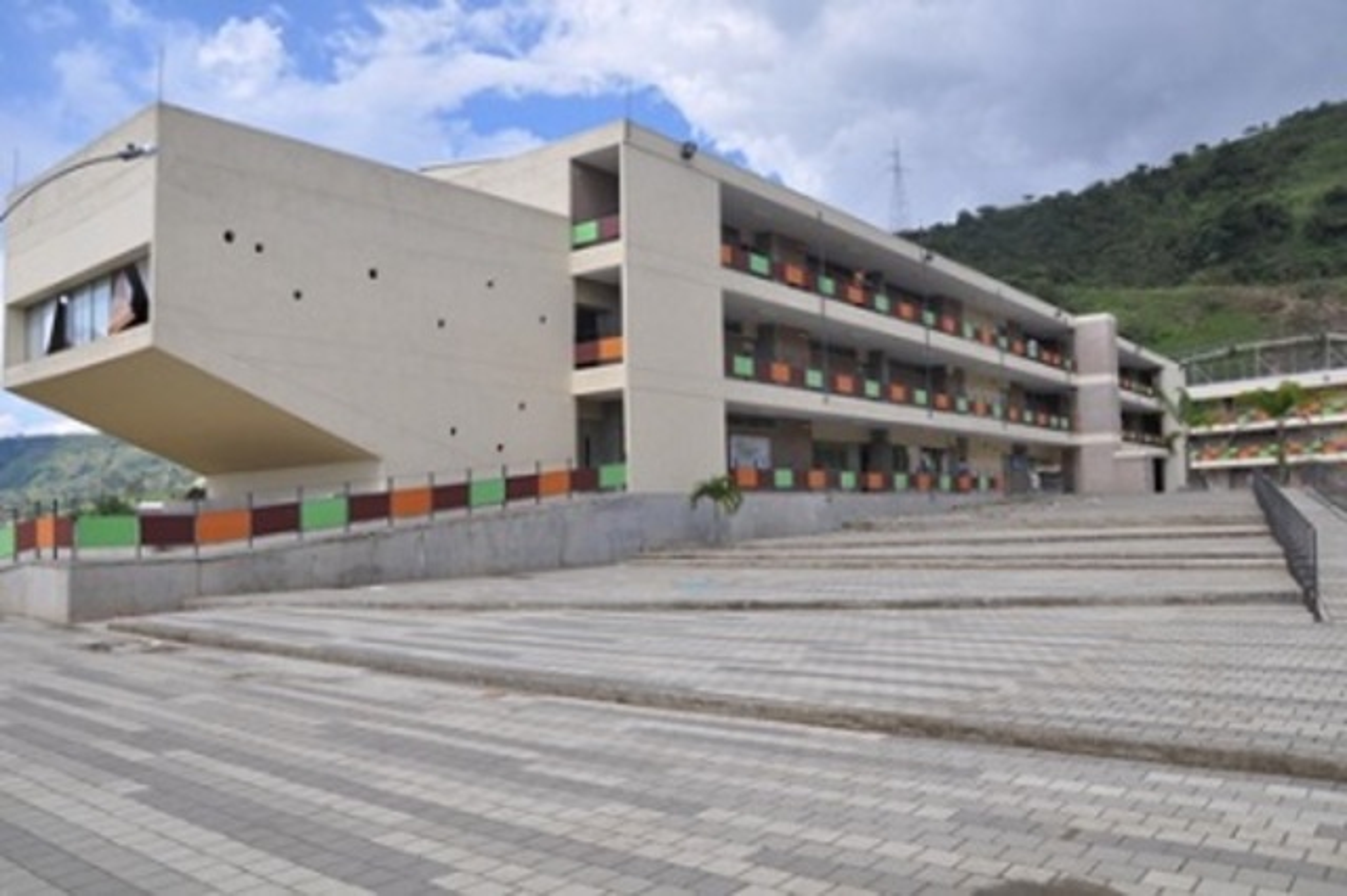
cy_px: 448
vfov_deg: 47.9
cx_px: 674
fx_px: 1010
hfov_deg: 67.4
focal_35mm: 27
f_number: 9
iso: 200
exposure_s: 1/320
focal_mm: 18
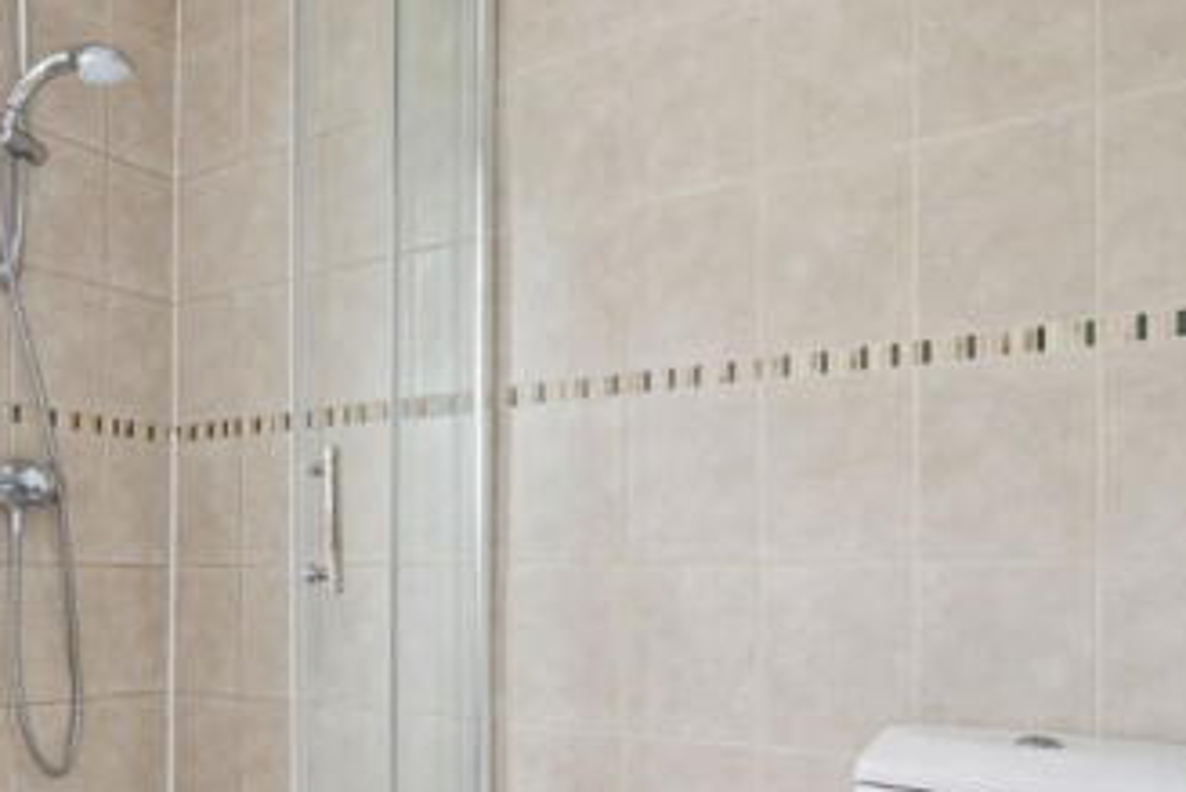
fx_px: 1055
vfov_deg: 40.2
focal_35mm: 32
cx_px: 400
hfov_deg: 57.5
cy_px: 580
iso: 640
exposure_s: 1/25
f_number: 5.6
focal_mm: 16
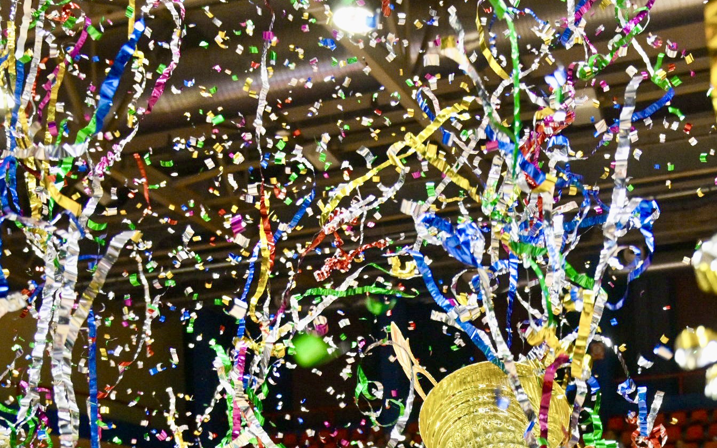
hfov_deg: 33.6
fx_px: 1153
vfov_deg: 20.3
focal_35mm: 59
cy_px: 571
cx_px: 566
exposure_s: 1/800
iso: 1600
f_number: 4
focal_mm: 24
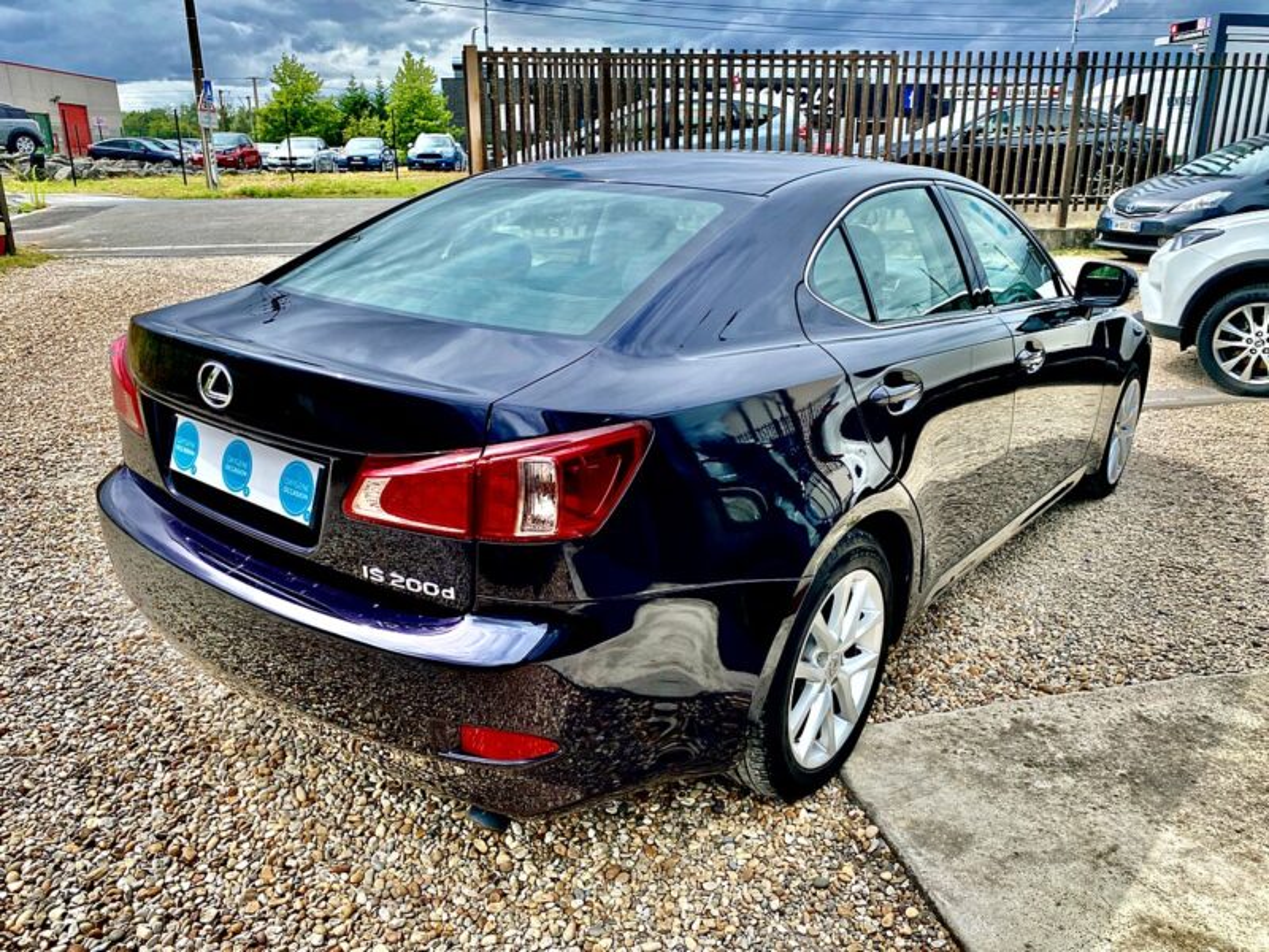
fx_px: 953
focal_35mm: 26
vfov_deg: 53.1
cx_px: 634
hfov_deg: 67.3
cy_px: 476
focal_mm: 4.25
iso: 32
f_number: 1.8
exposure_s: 1/1504
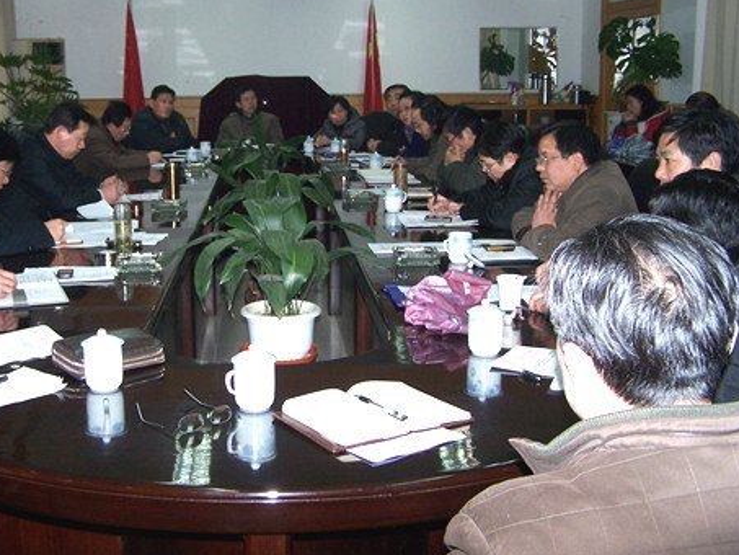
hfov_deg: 40.2
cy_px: 224
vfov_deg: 30.8
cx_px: 289
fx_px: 1004
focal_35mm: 47
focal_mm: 6.3
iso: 140
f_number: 2.8
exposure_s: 1/60
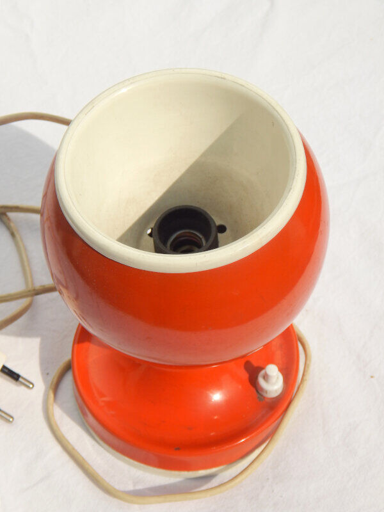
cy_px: 256
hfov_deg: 17.2
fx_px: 1272
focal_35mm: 86
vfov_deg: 22.8
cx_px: 192
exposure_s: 1/500
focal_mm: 15.3
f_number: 8.6
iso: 125
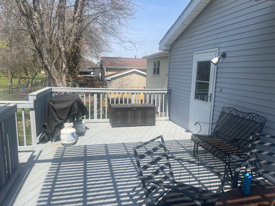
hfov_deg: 67.3
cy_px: 103
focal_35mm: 26
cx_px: 138
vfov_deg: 53.1
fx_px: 207
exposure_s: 1/2755
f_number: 1.6
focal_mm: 5.1
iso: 50
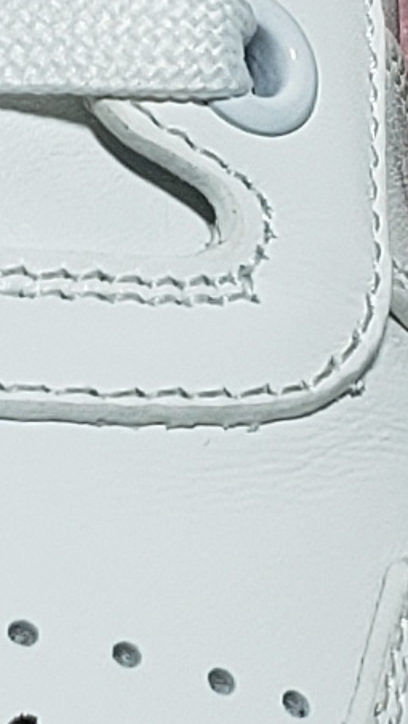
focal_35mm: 252
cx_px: 254
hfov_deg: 4.8
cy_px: 190
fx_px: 4844
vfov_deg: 8.5
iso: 50
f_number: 2.4
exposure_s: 1/348
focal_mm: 4.3
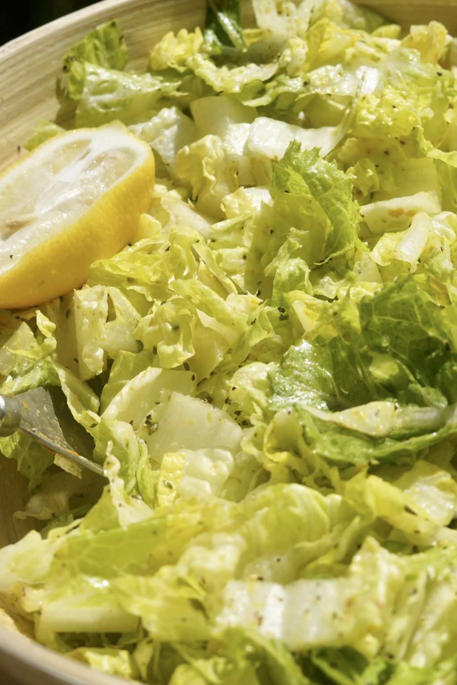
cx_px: 356
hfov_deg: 16.4
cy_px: 307
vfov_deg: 24.5
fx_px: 1580
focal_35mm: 83
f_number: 7.1
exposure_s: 1/500
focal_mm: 50
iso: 100
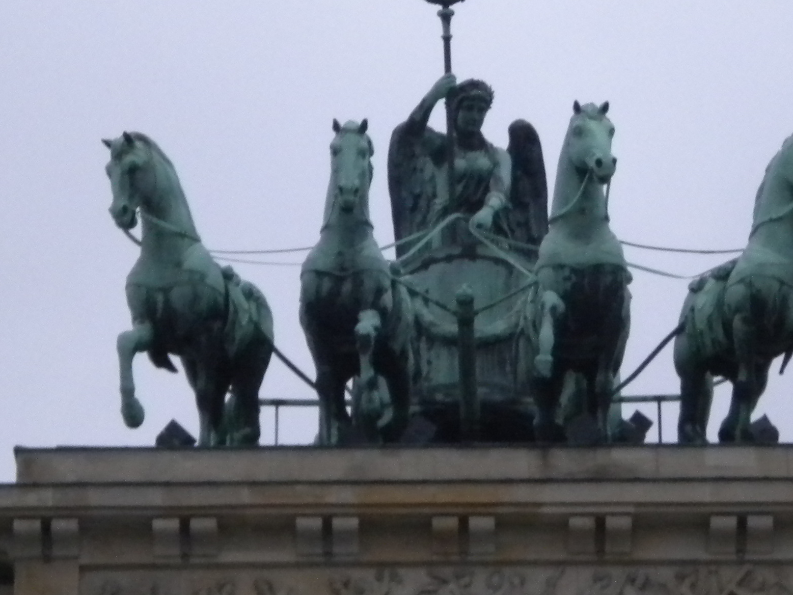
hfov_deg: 8.0
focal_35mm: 246
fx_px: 5636
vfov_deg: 6.0
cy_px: 278
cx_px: 488
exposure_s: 1/192
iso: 400
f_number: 5.9
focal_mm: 18.9
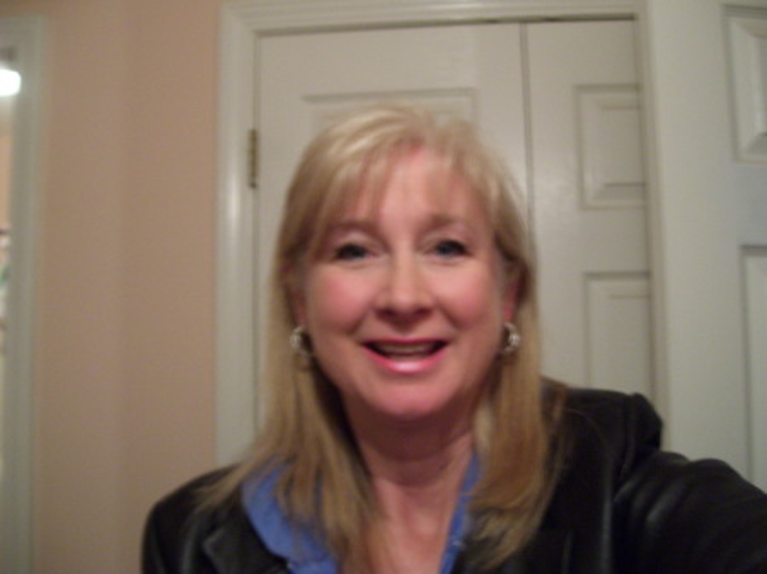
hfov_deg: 51.4
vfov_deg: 39.6
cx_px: 384
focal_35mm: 36
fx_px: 797
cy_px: 287
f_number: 2.7
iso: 160
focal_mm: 6
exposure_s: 1/8
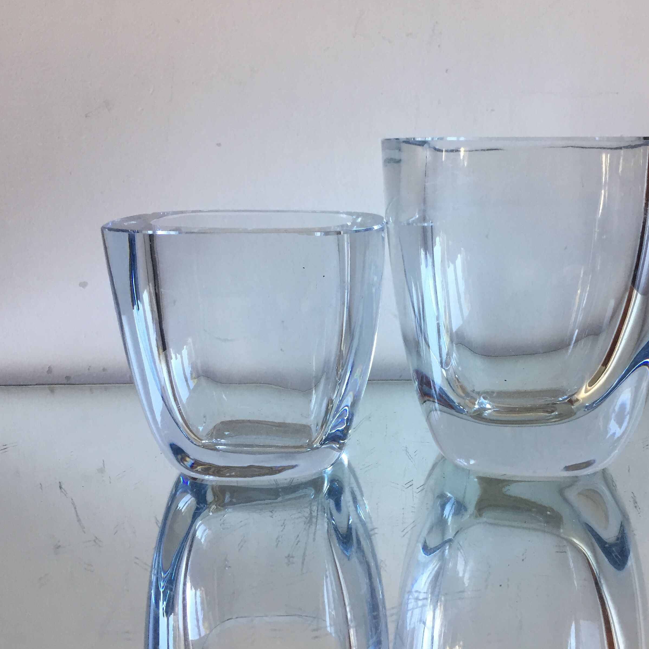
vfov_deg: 47.2
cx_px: 417
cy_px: 327
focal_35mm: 35
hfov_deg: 46.7
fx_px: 742
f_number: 2.2
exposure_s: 1/33
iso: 40
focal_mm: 4.15
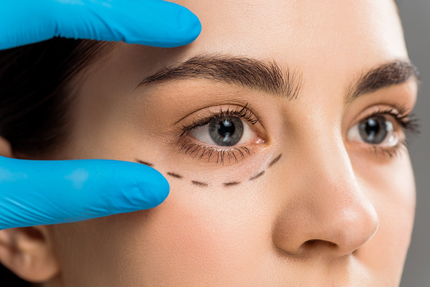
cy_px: 144
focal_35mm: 105
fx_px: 1255
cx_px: 215
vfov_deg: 13.1
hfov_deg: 19.4
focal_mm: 105
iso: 125
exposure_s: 1/160
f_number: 5.6
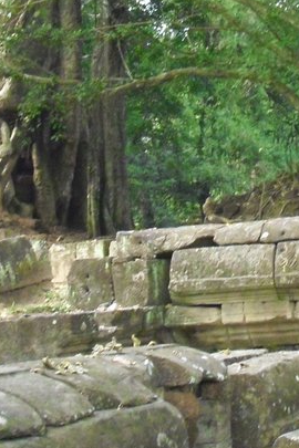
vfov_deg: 20.3
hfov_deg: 13.4
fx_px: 1246
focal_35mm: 100
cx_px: 330
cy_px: 137
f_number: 2.8
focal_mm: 6.2
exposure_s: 1/100
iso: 400
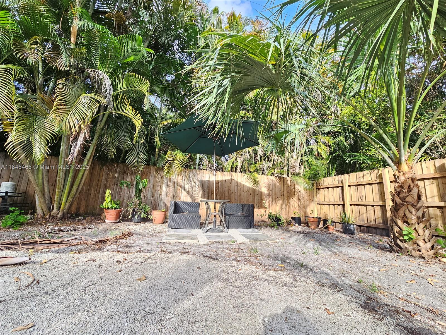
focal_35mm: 13
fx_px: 167
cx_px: 223
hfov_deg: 106.2
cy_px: 168
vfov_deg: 89.9
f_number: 2.2
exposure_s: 1/207
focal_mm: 2.2
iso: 100
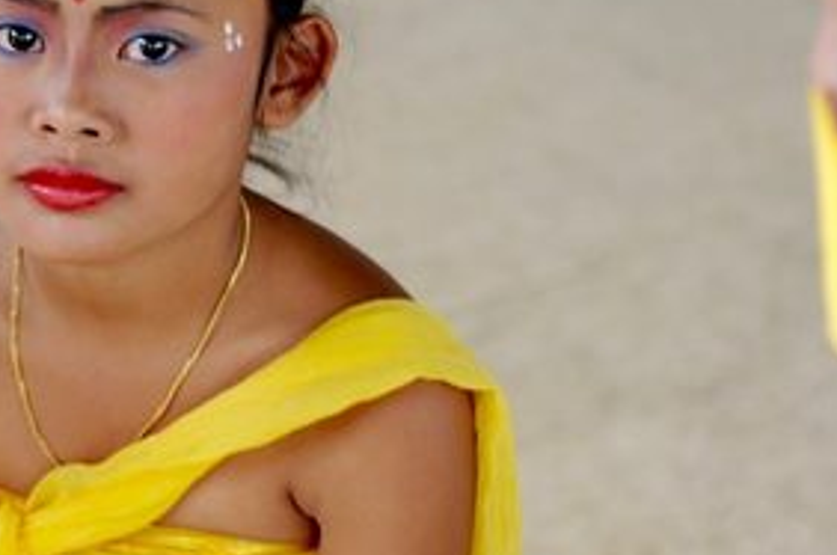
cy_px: 76
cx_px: 83
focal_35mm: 149
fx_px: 3458
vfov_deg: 9.1
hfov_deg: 13.7
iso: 200
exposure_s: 1/60
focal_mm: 70
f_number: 4
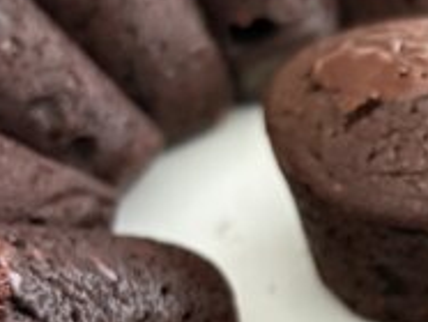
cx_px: 452
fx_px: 1151
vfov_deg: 15.6
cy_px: 317
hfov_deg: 20.2
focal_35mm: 93
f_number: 1.6
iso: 500
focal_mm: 5.96
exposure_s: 1/57
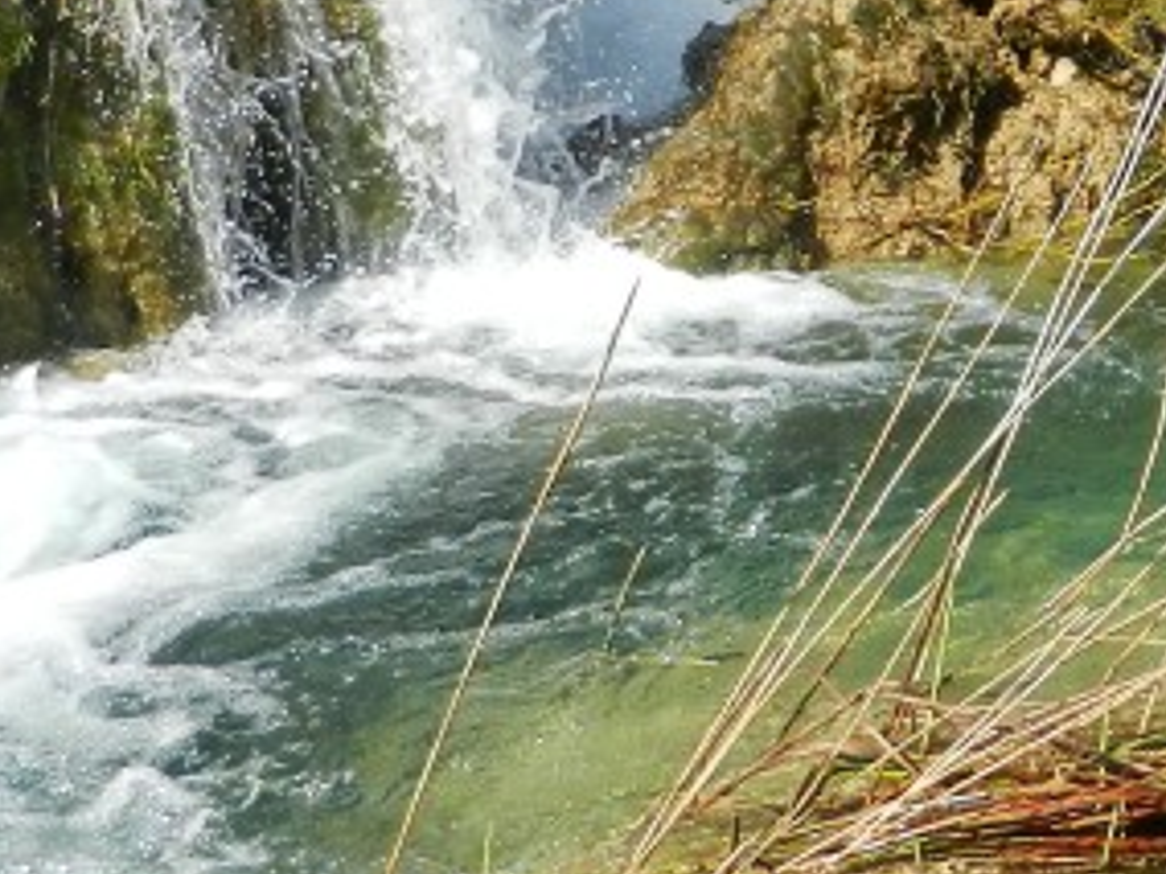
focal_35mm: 90
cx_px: 1437
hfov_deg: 20.3
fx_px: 3032
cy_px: -320
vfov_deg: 15.5
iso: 160
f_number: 3.5
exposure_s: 1/1000
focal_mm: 4.5
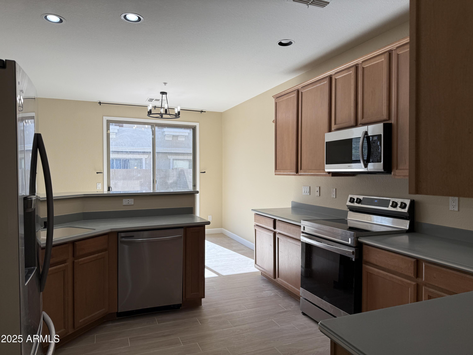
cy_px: 178
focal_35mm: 24
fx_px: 328
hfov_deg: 71.6
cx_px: 236
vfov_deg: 56.8
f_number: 1.78
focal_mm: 6.76
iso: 80
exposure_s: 1/467
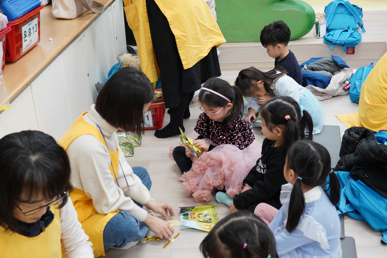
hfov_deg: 41.9
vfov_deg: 28.7
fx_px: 505
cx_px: 194
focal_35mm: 47
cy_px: 129
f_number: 7.1
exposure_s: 1/50
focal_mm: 47
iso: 2500
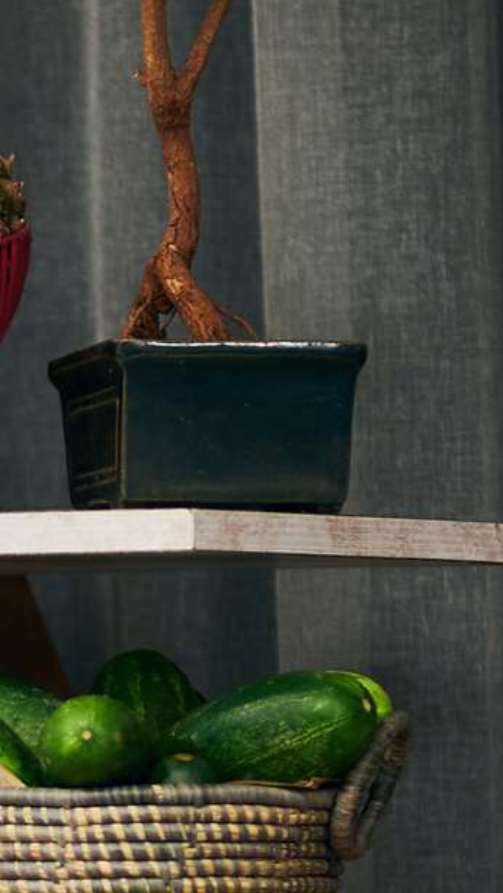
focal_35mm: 556
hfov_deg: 2.2
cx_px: -539
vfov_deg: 3.9
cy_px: 1243
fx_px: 13165
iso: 200
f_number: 1.4
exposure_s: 1/100
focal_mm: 85
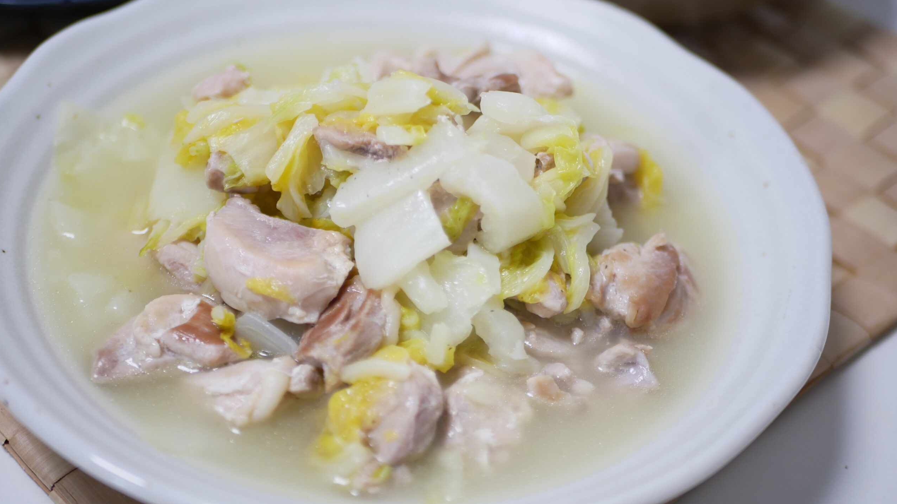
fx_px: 1308
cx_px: 446
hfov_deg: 37.8
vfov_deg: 21.8
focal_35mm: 55
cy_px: 259
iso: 200
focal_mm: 25
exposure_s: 1/60
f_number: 1.7
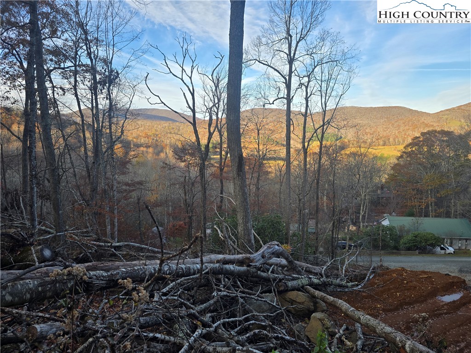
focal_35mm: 23
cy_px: 176
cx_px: 236
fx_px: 313
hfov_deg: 73.9
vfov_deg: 58.9
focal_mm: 6.3
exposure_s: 1/199
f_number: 1.7
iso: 12
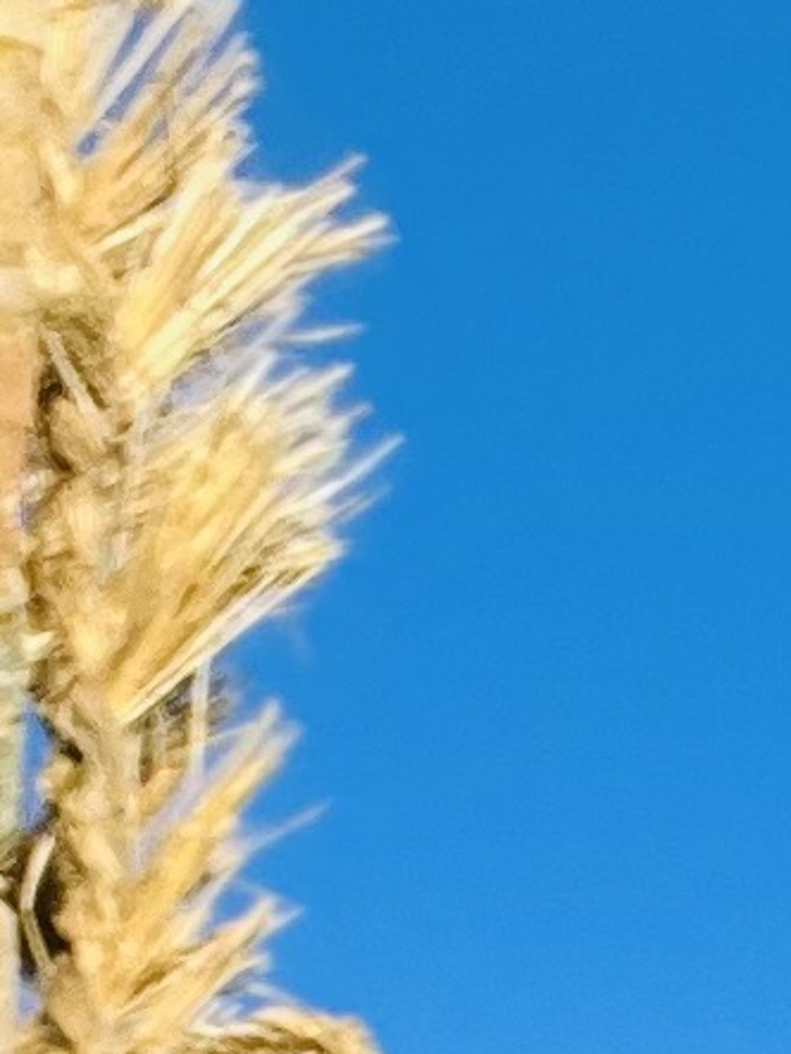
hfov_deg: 7.9
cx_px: 2406
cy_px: 3509
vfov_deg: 9.0
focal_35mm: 160
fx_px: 4870
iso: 32
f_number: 2.2
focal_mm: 2.71
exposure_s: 1/628
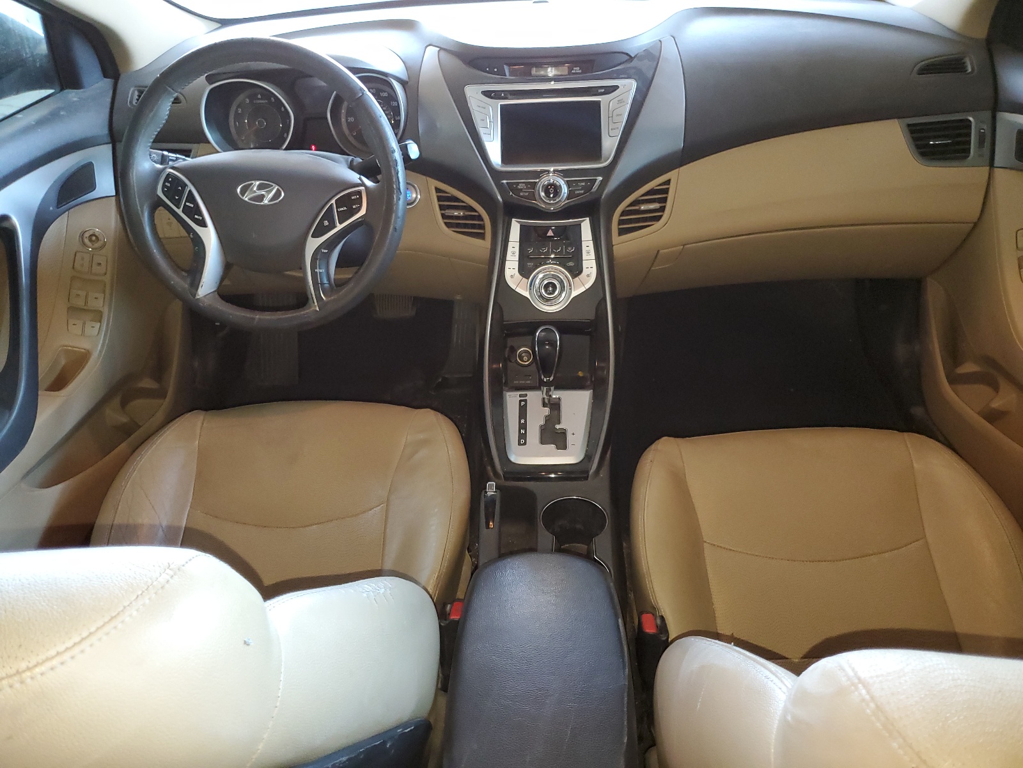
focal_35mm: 26
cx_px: 512
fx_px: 768
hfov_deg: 67.3
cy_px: 384
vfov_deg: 53.1
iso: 310
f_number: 1.5
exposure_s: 1/40
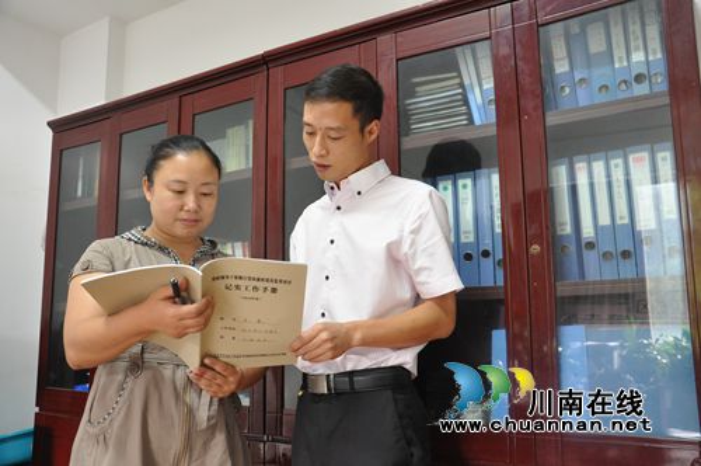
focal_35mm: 32
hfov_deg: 59.6
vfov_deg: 41.6
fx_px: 613
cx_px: 350
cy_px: 233
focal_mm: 21
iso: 1600
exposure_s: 1/30
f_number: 4.5
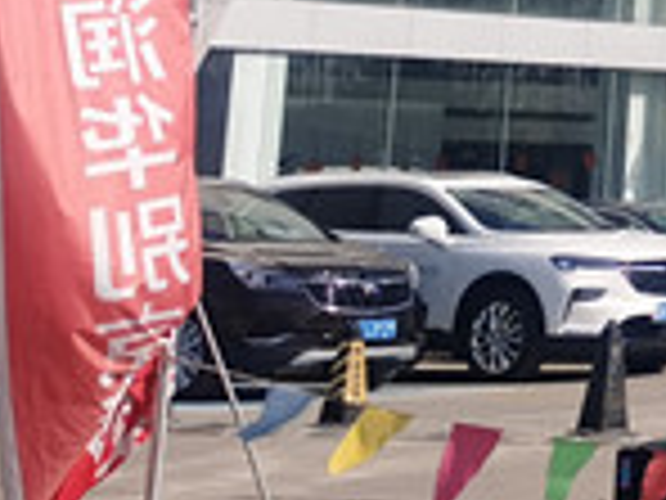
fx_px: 2809
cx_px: 1404
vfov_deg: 9.6
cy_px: -414
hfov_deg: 11.8
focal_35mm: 146
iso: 50
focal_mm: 5.56
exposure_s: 1/4717
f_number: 1.6
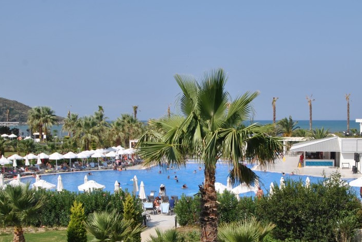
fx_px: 594
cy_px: 164
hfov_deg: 33.6
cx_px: 245
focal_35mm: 59
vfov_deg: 23.0
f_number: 8
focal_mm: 24
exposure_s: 1/250
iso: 100
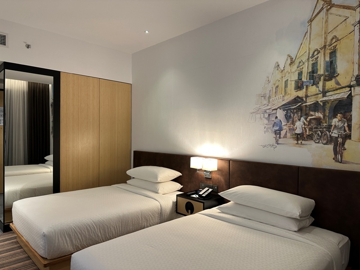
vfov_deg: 56.8
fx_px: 250
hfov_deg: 71.6
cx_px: 180
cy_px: 135
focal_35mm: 24
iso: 200
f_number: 1.78
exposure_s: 1/50
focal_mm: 6.86
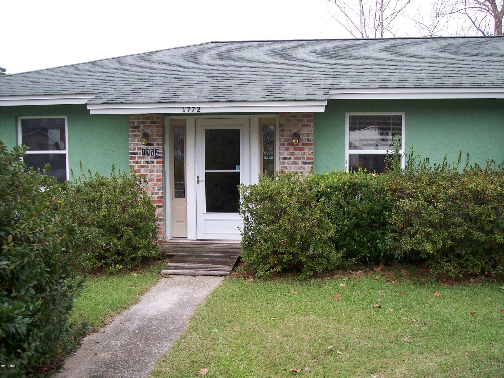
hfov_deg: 47.9
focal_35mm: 39
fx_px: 568
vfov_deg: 36.8
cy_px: 189
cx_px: 252
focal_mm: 8
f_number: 3.4
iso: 100
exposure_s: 1/180
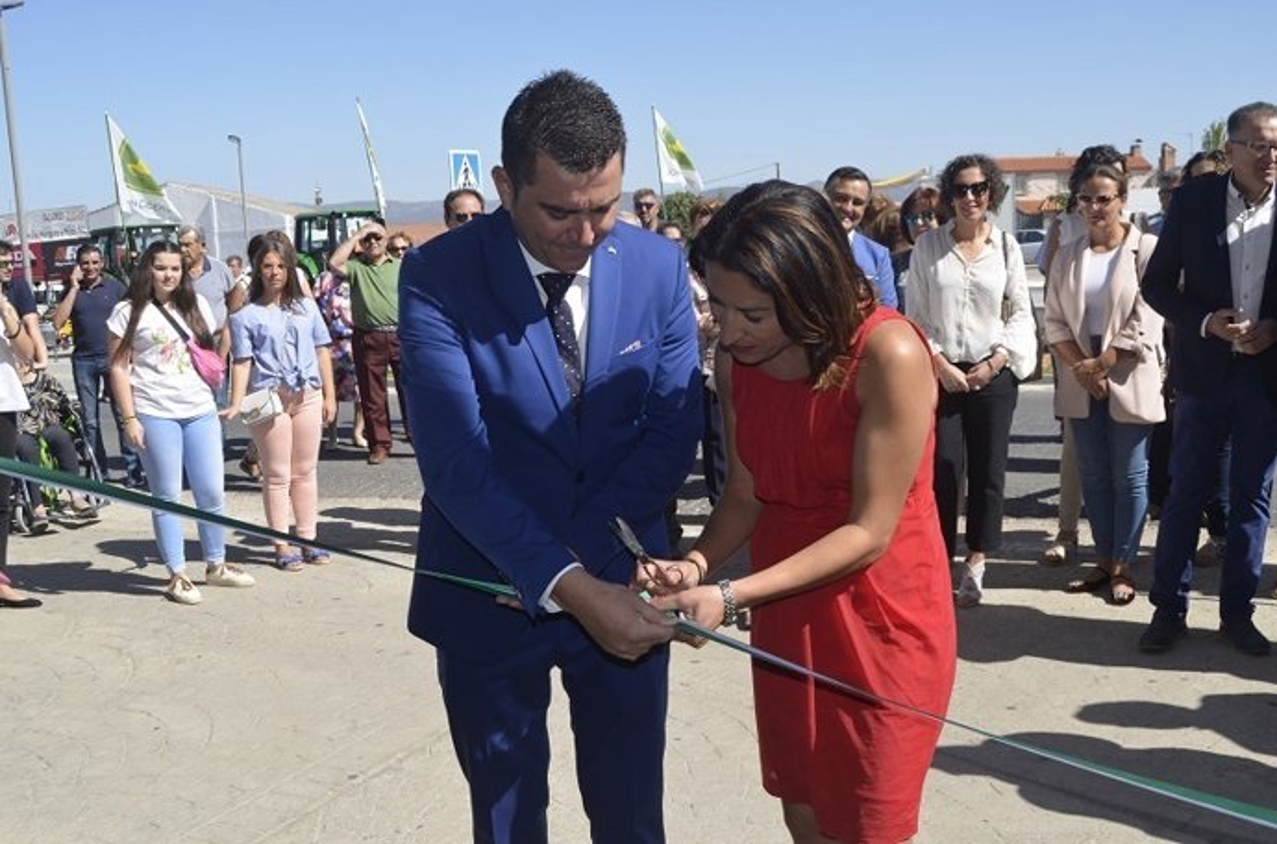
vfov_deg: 36.7
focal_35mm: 36
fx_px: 1273
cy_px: 422
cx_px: 638
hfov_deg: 53.3
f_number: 9
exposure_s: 1/200
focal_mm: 24
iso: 100
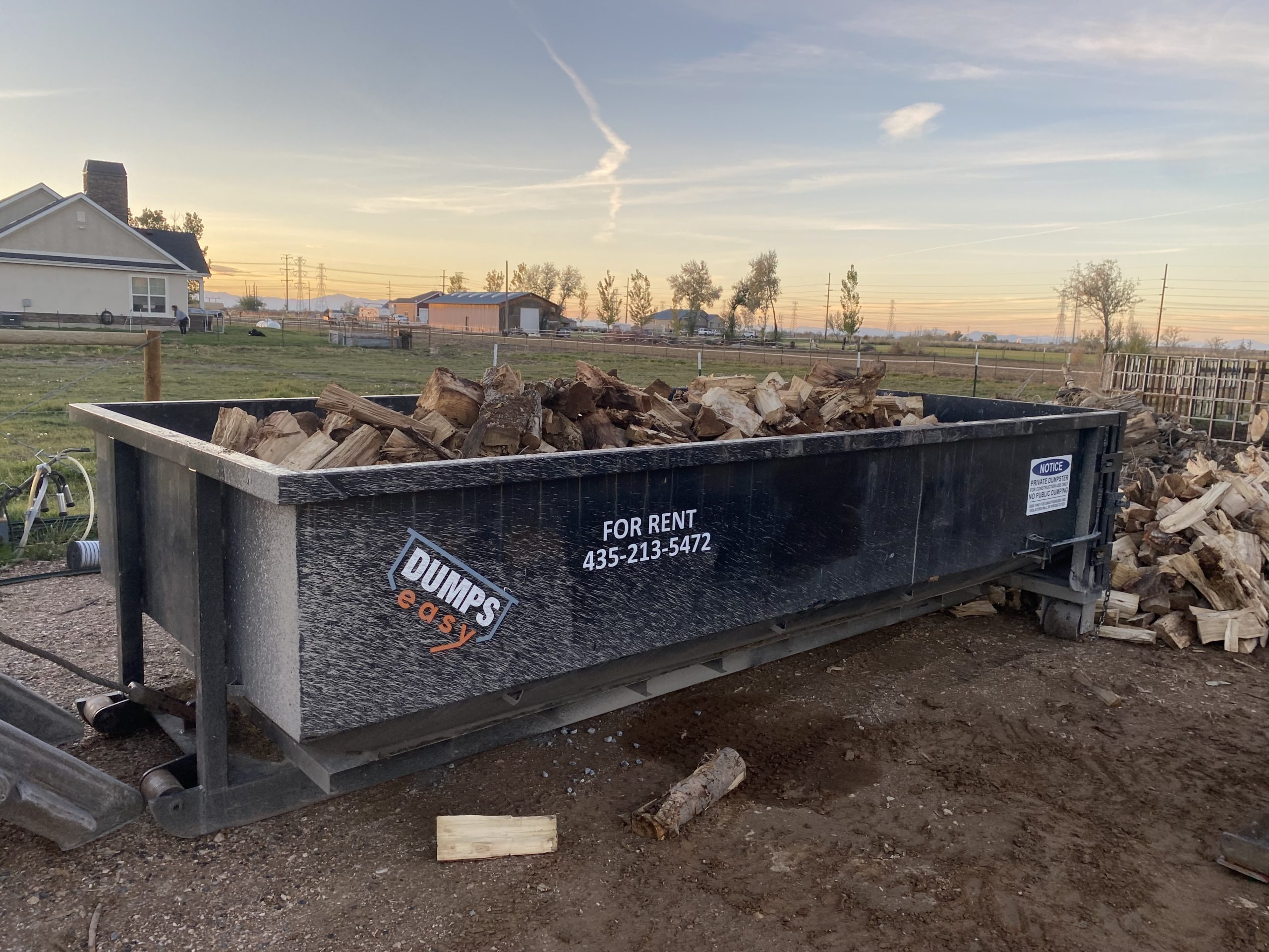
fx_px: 953
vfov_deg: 53.1
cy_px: 476
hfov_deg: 67.3
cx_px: 634
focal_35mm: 26
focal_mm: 4.25
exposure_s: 1/181
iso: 32
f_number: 1.8
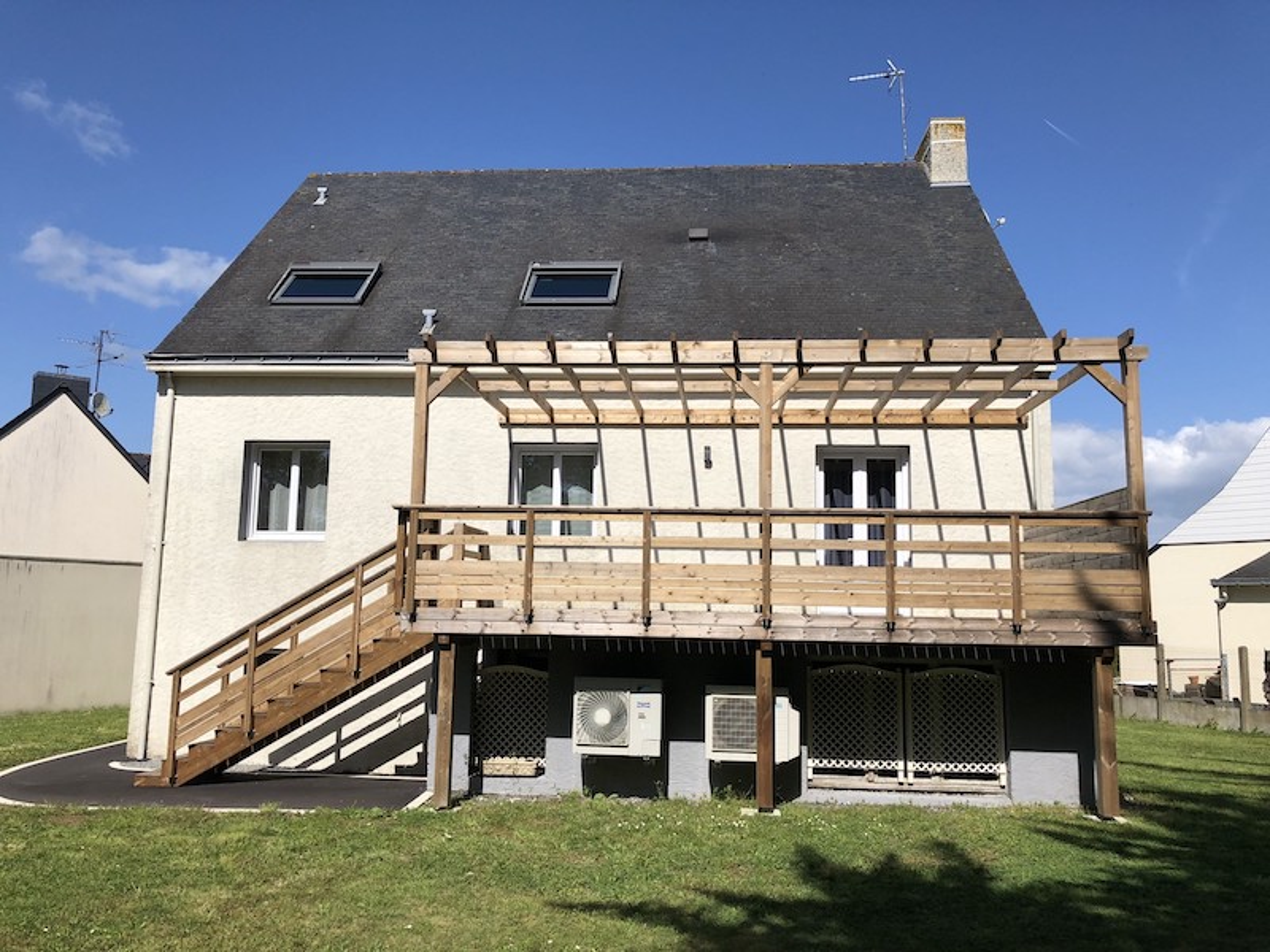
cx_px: 635
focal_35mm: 28
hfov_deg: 63.4
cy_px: 476
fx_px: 1027
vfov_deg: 49.7
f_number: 1.8
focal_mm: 4
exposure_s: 1/3247
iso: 20
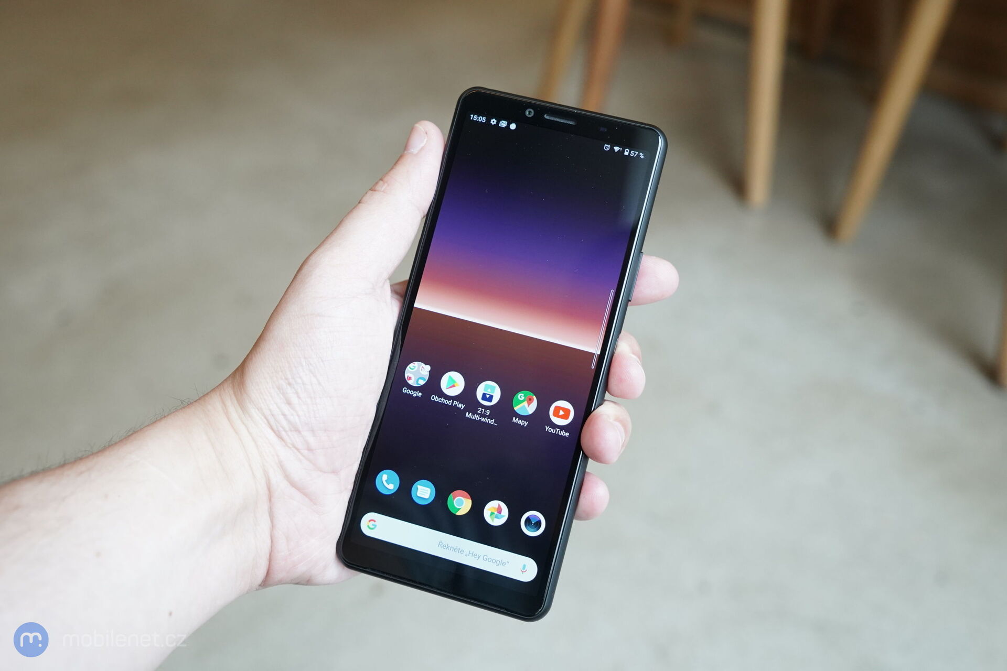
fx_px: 979
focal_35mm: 35
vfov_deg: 37.9
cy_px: 336
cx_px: 504
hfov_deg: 54.4
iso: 2500
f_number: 5
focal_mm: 35
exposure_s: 1/200
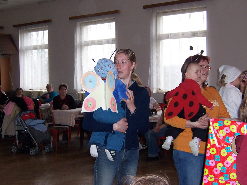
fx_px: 428
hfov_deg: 32.2
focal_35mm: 60
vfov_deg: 24.4
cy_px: 92
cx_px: 124
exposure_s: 1/90
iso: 140
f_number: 4
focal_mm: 10
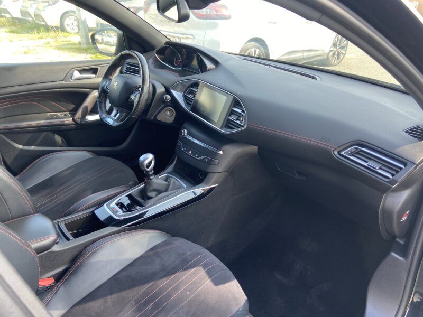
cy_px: 158
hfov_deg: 67.3
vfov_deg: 53.1
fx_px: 318
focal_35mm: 26
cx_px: 212
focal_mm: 4.25
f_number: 1.8
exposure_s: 1/121
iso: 50
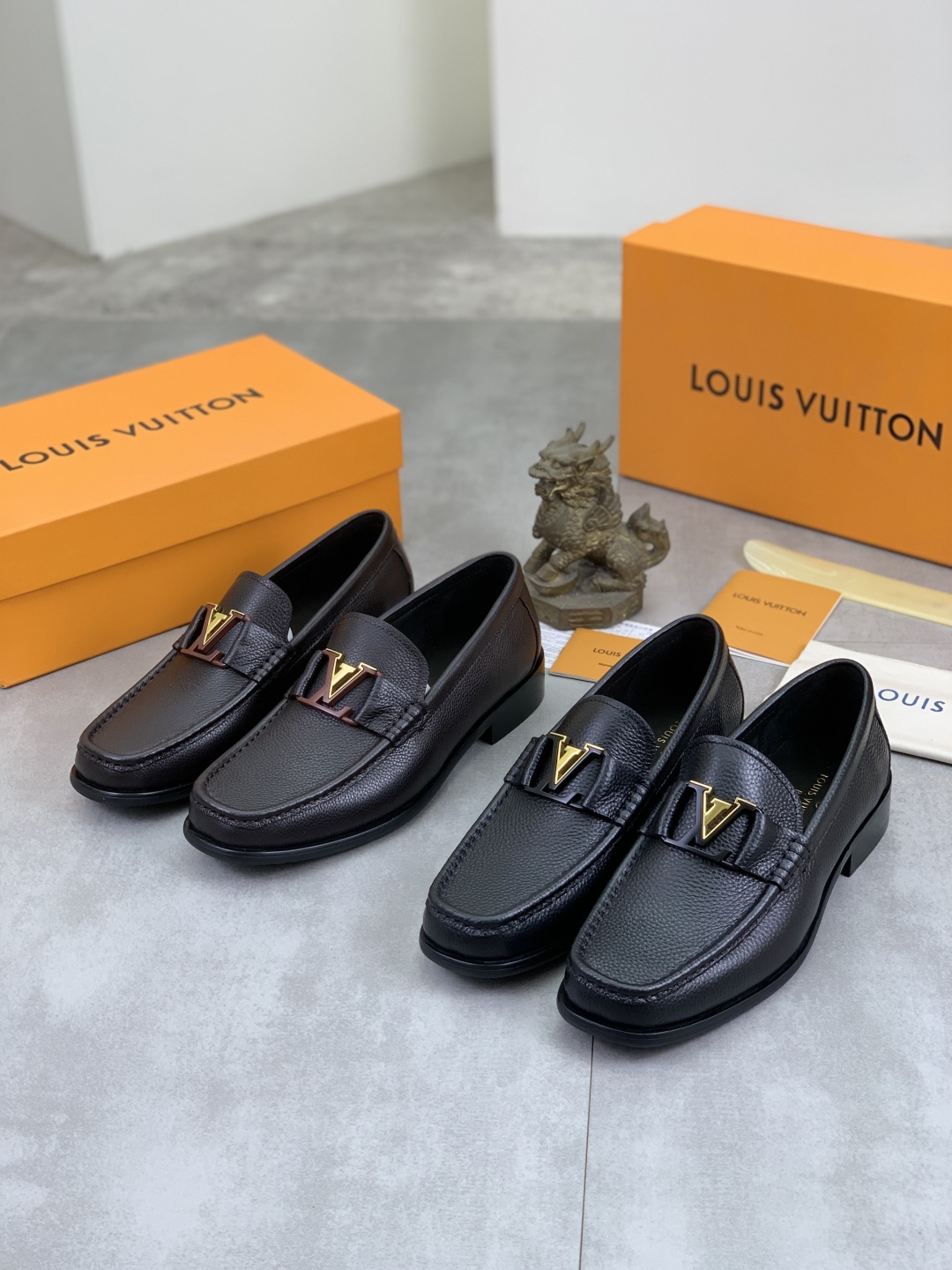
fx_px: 1907
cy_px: 635
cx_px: 476
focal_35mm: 52
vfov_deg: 36.8
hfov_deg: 28.0
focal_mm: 6
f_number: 2.4
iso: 25
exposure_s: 1/100
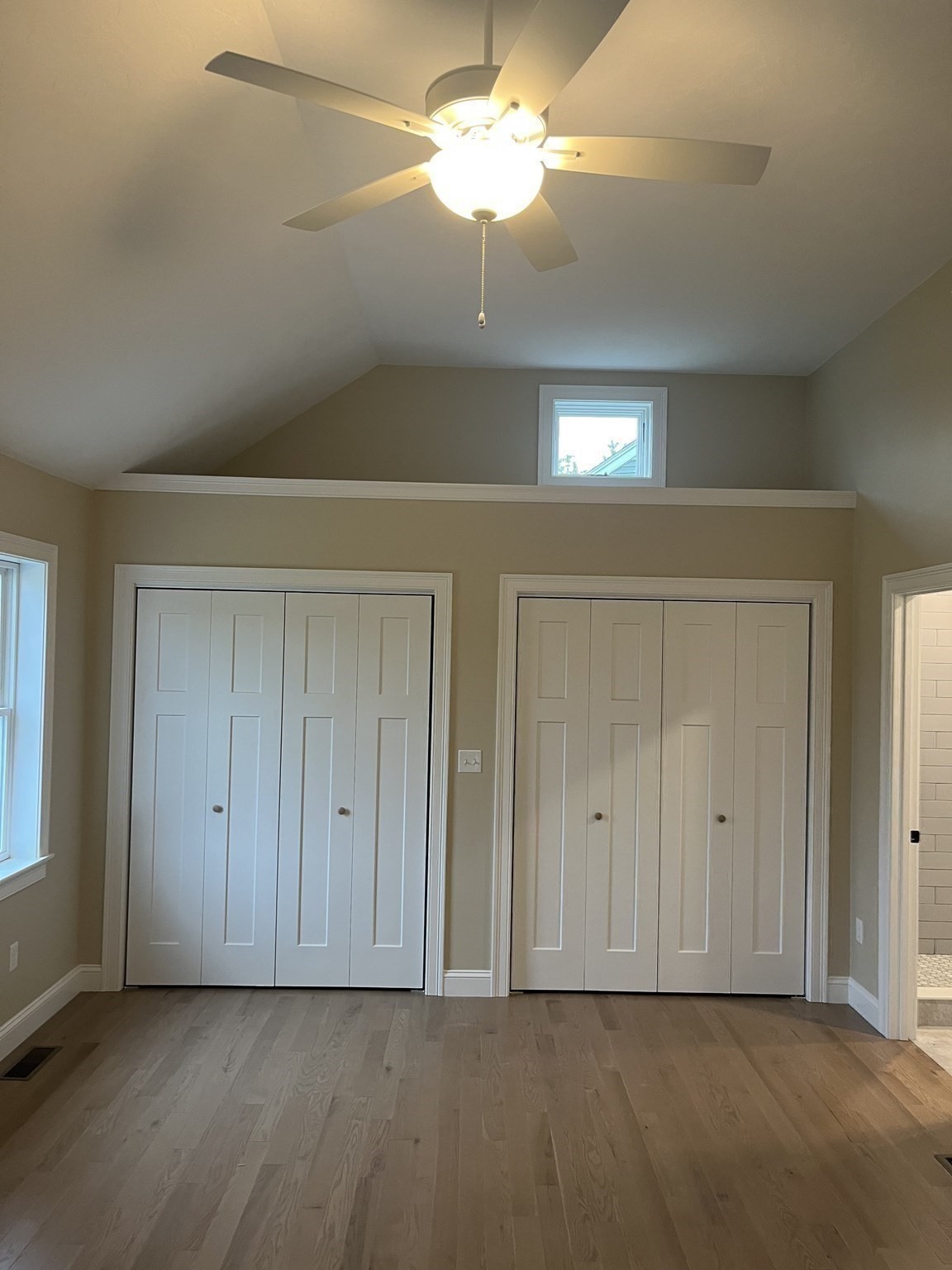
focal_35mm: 26
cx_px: 476
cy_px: 635
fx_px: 953
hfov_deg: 53.1
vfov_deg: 67.3
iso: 125
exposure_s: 1/60
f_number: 1.6
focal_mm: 5.1
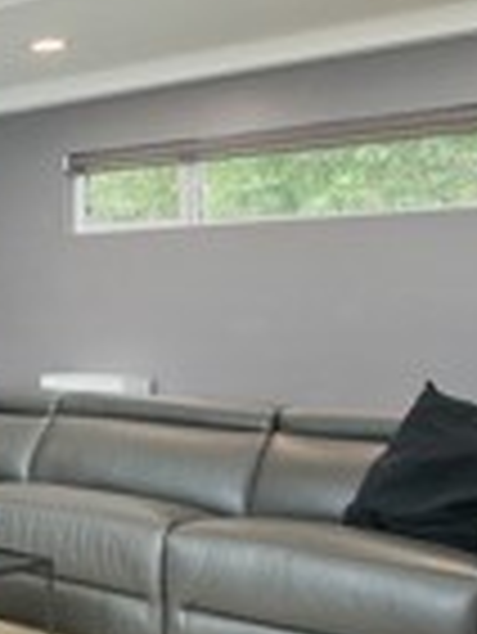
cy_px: 277
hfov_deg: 17.1
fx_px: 1119
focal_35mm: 61
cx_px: -500
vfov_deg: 31.6
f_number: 5.6
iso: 400
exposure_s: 1/125
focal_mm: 14
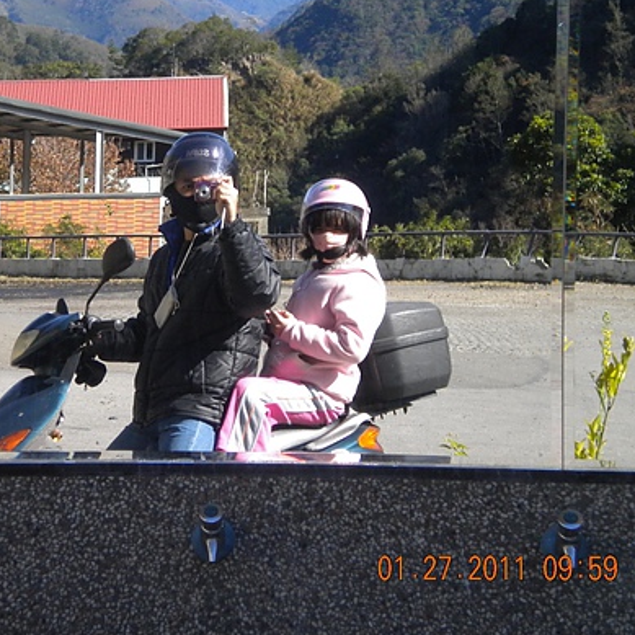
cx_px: 189
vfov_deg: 13.3
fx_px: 2719
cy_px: 278
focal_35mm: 131
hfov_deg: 13.3
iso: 211
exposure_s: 1/500
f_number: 5.7
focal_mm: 17.3
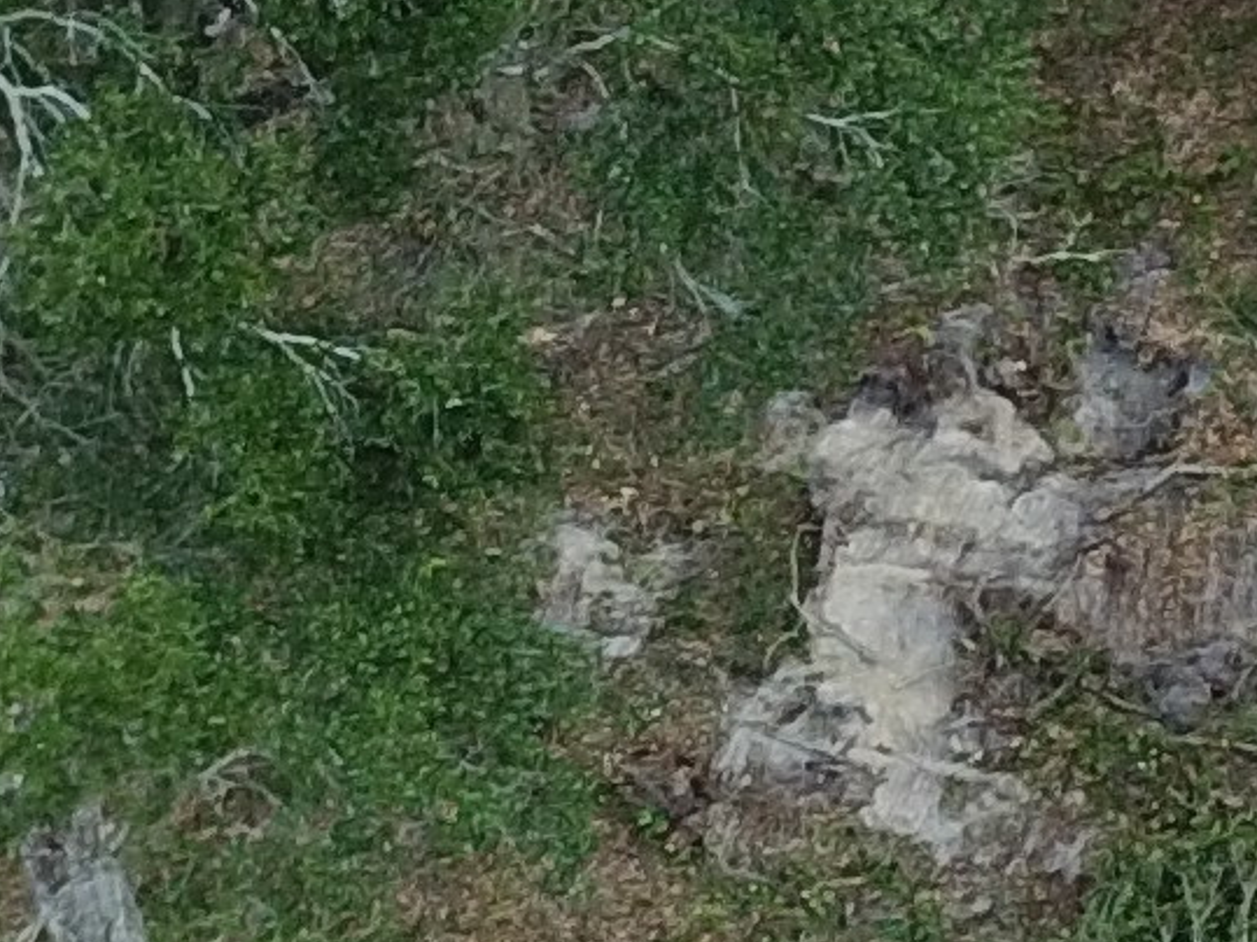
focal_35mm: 193
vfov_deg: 7.7
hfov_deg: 9.3
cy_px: 89
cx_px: 2903
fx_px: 7007
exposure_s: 1/400
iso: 100
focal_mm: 4.73
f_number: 2.2
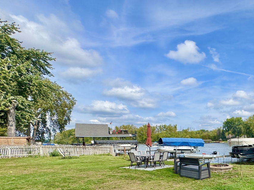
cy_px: 158
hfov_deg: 63.1
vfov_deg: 52.3
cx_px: 216
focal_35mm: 24
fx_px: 176
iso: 50
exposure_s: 1/1832
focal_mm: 2.22
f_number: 2.2
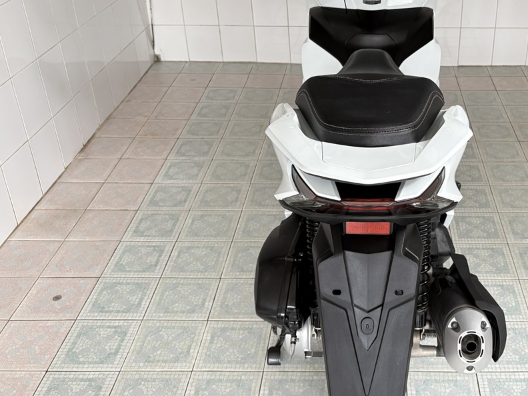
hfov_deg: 43.7
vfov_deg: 34.2
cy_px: 148
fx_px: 641
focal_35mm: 42
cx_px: 377
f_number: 1.6
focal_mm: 5.96
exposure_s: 1/60
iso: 200
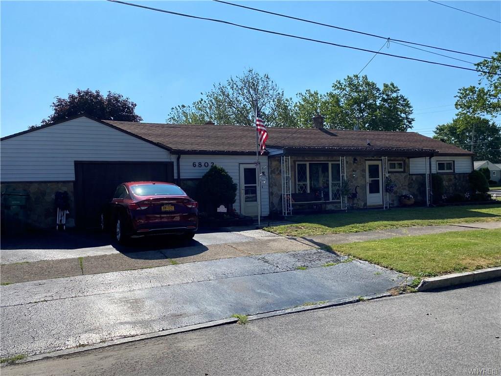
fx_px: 376
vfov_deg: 53.1
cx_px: 250
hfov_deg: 67.3
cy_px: 188
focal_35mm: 26
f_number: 1.8
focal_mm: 4.25
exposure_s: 1/4115
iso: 32
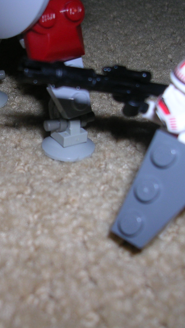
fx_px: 488
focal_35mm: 56
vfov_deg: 37.2
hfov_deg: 21.3
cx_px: 56
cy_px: 163
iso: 50
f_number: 2.8
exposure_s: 1/60.1
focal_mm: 5.8
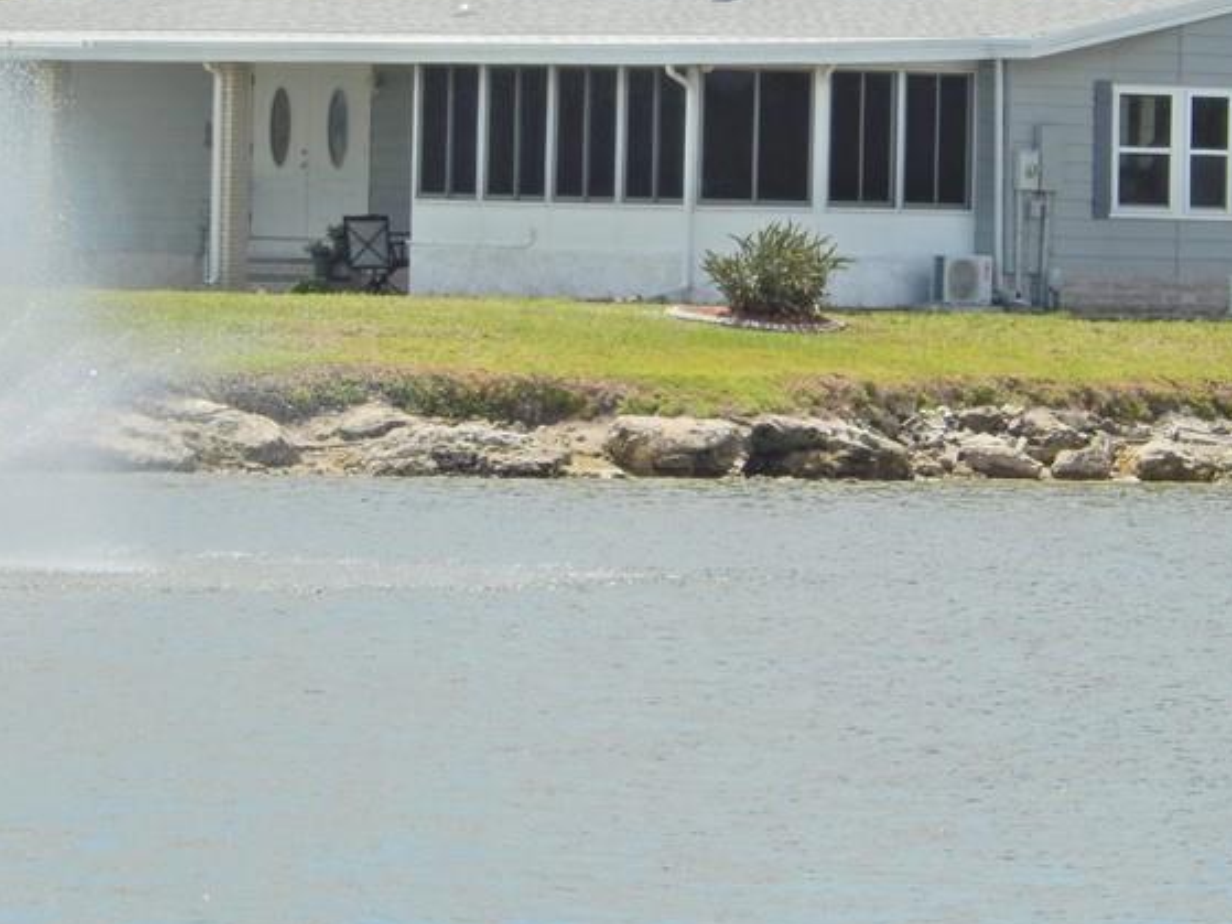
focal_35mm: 438
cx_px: 626
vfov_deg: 3.4
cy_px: 214
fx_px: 15585
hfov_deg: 4.5
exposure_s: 1/640
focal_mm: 42.8
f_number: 5.8
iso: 125
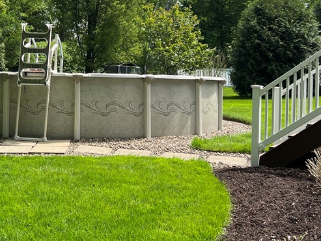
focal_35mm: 54
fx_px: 501
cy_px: 44
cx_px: 76
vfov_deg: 26.5
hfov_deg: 34.7
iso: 50
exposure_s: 1/2457
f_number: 1.5
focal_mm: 5.7
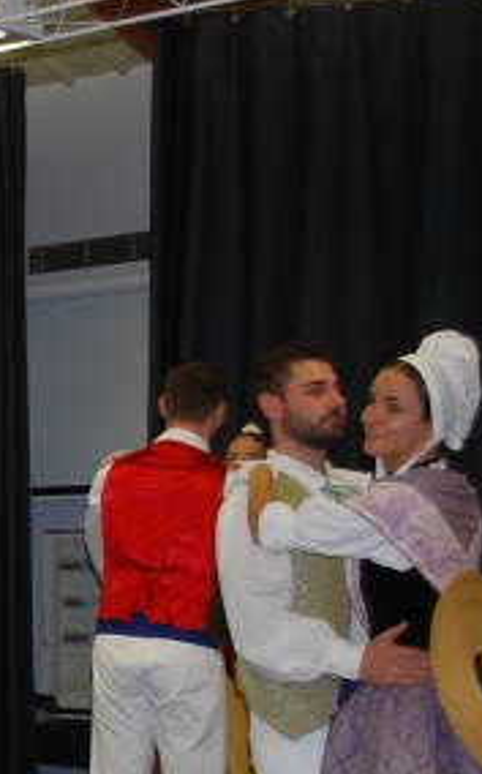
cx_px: -496
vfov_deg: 21.7
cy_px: 571
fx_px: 2001
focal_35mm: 95
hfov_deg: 12.1
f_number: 4
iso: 200
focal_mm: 22
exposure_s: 1/60
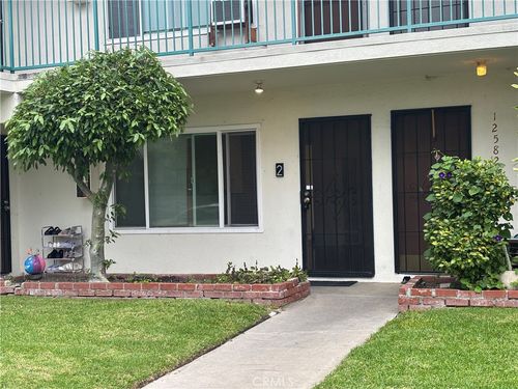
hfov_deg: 36.8
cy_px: 194
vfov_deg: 28.0
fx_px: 778
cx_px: 259
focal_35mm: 52
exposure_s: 1/121
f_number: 1.6
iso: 32
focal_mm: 5.96
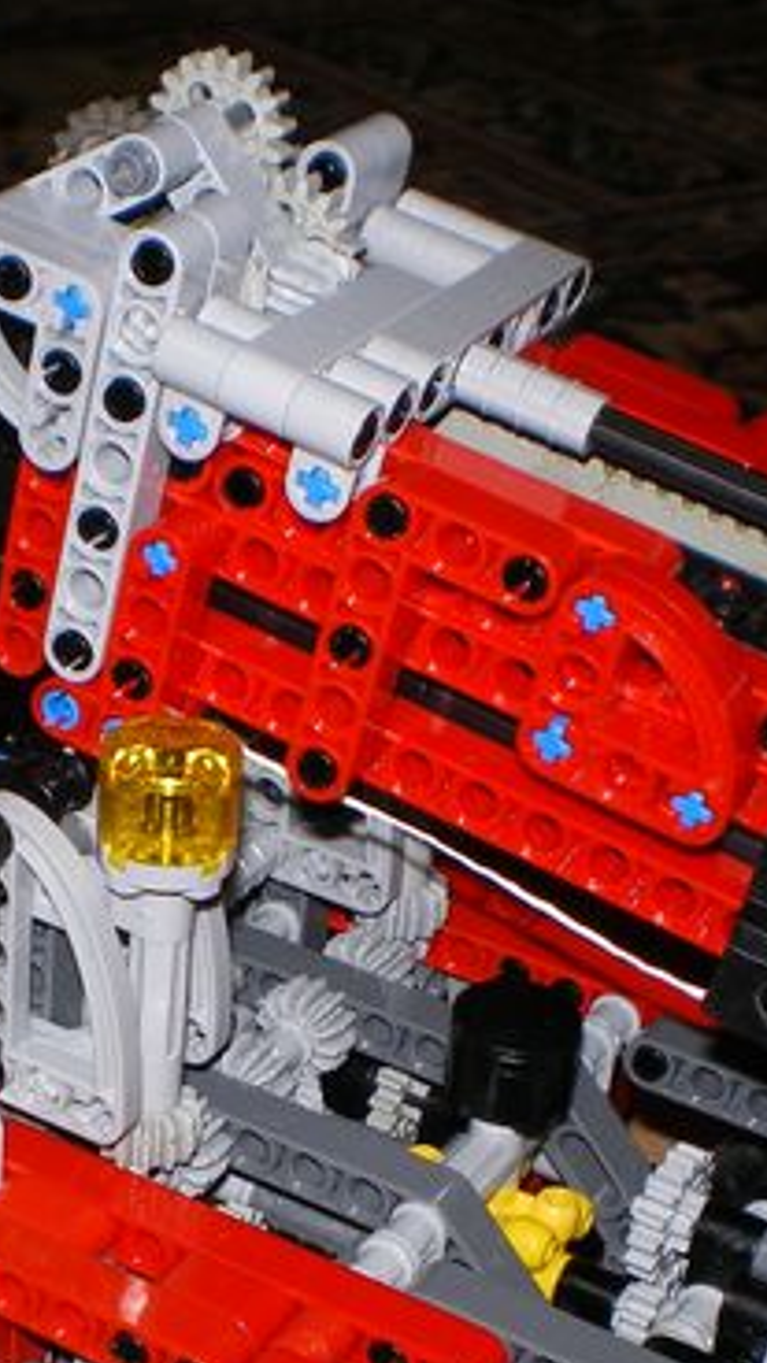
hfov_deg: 16.6
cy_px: 789
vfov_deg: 29.3
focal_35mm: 72
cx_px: 130
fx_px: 2603
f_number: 4.6
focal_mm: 6.3
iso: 64
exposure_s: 1/30
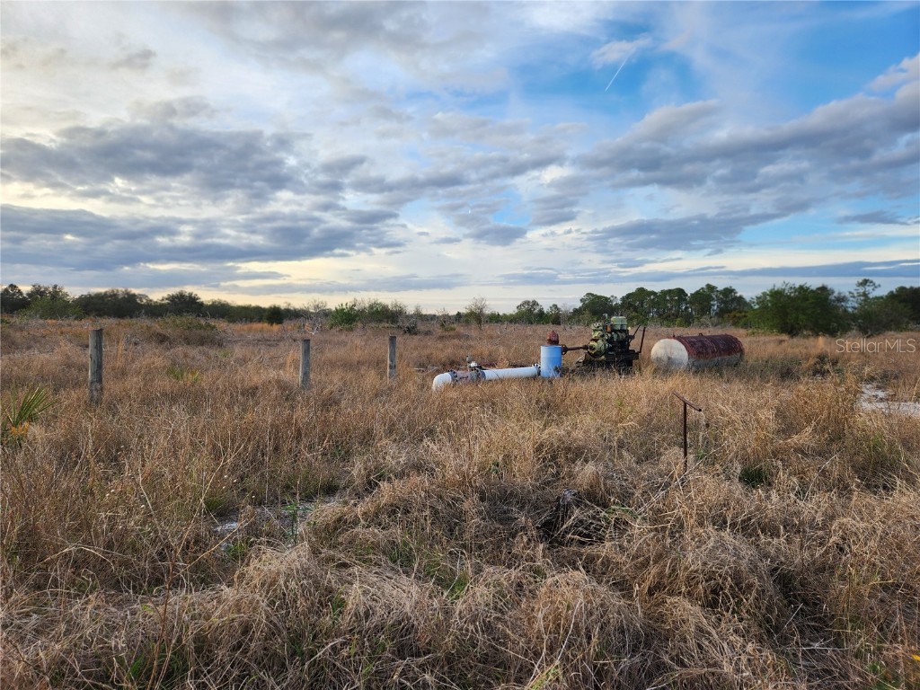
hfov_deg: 73.9
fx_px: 611
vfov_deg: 58.9
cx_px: 460
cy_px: 345
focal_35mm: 23
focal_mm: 5.4
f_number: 1.8
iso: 20
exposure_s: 1/263
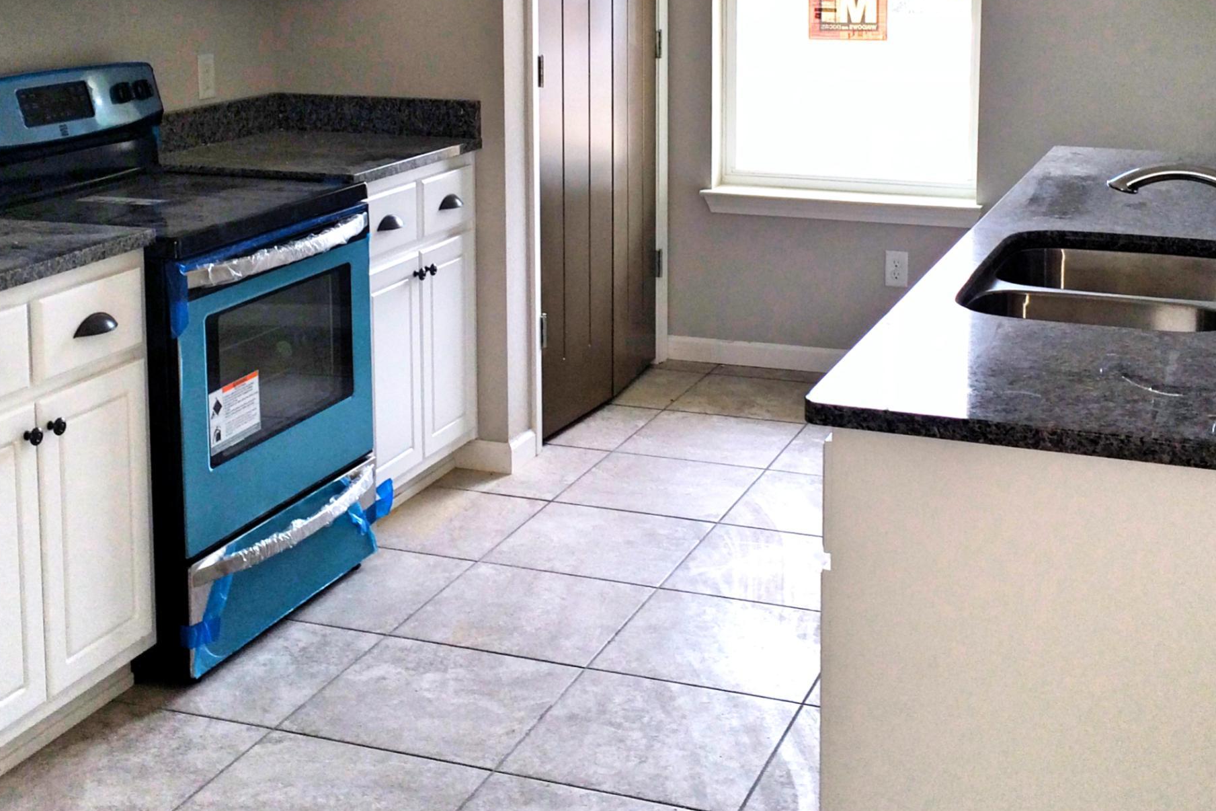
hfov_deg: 39.6
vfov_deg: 26.4
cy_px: 144
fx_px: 1689
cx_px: 611
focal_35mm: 50
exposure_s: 1/36
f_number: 2.2
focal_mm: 4.15
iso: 32
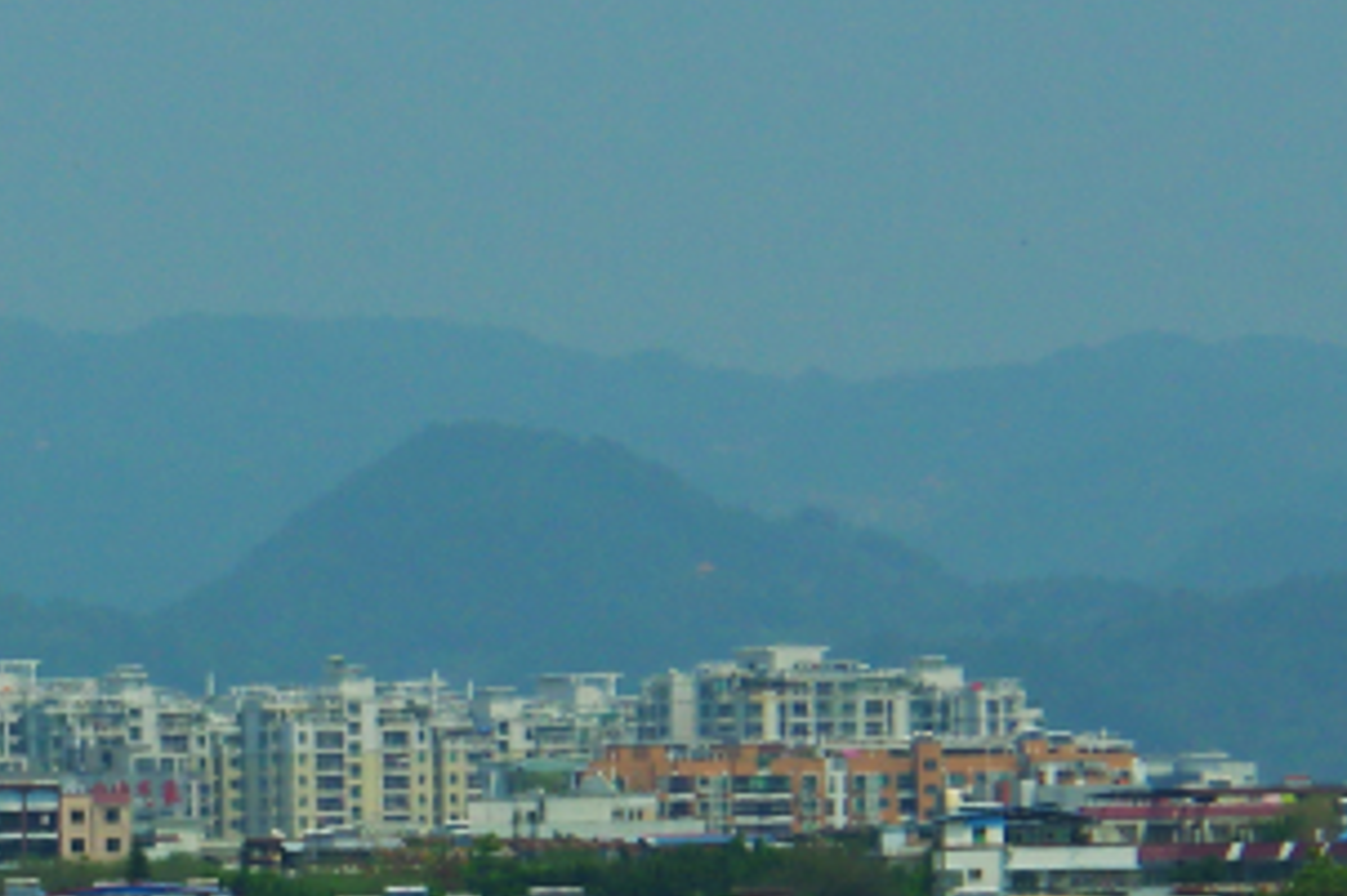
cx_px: -89
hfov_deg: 4.6
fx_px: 16753
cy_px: 1340
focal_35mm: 448
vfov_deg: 3.1
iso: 400
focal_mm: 88
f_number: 9
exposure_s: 1/2500
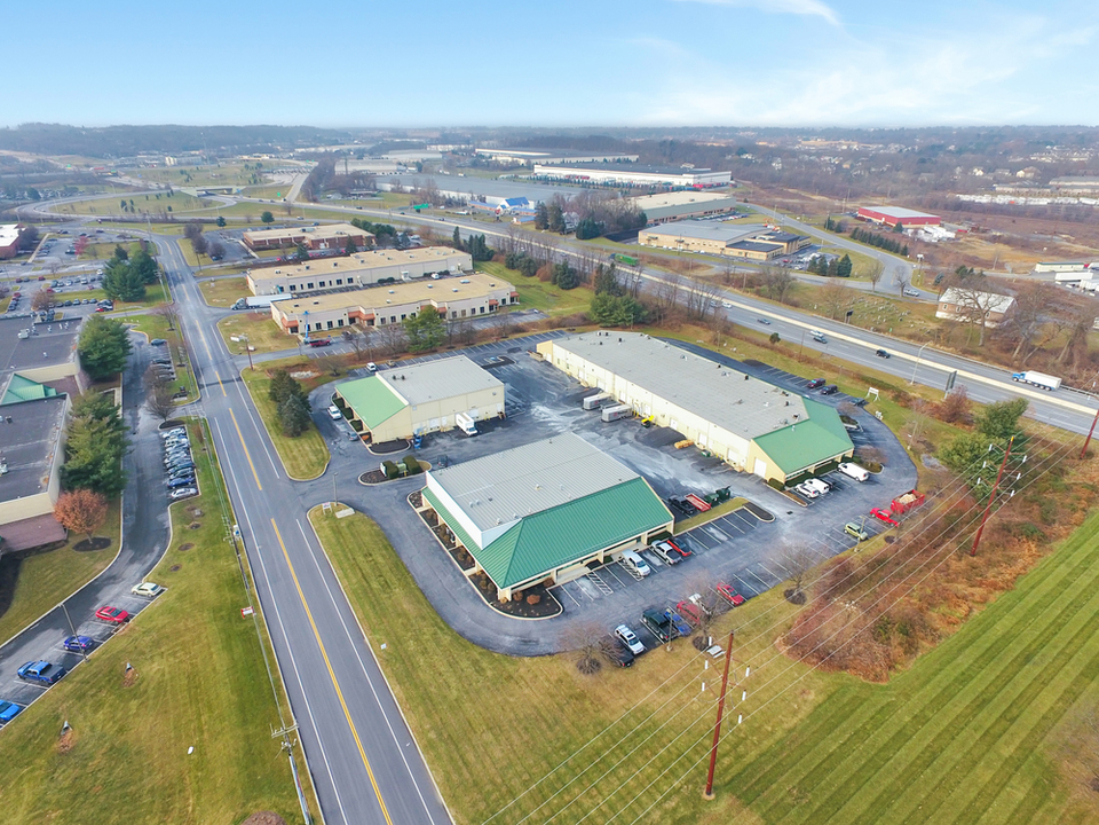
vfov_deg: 66.0
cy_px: 412
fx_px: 635
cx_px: 550
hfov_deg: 81.7
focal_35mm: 20
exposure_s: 1/428
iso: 100
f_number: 2.8
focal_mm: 3.61
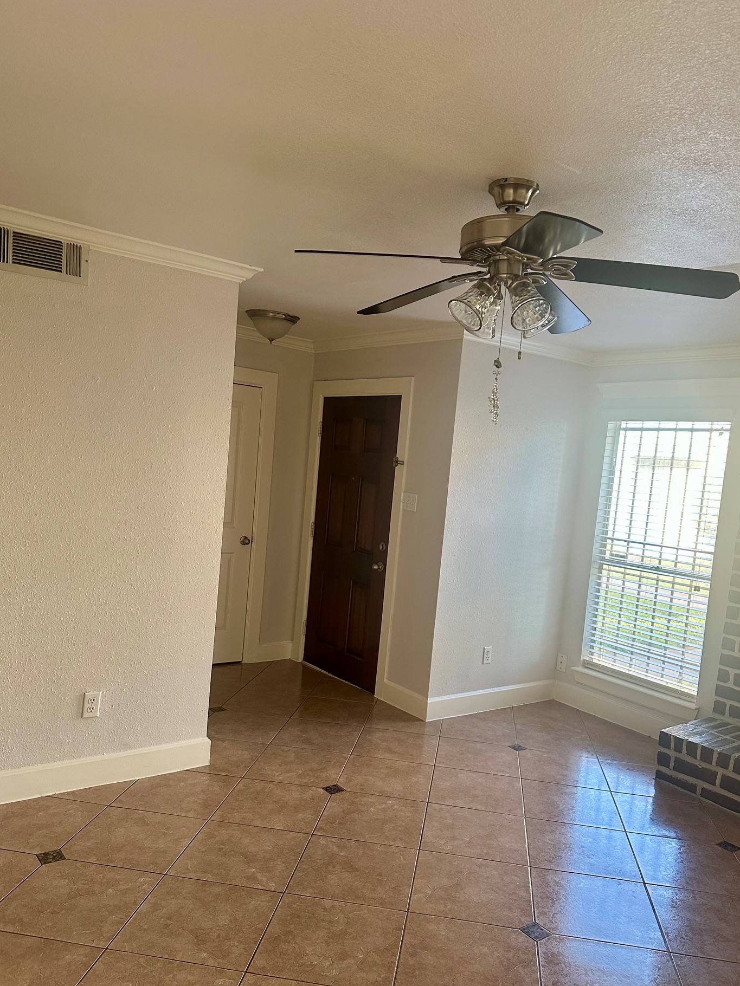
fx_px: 770
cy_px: 538
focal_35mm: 27
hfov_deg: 51.3
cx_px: 389
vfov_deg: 65.2
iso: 200
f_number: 1.78
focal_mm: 6.86
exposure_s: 1/121
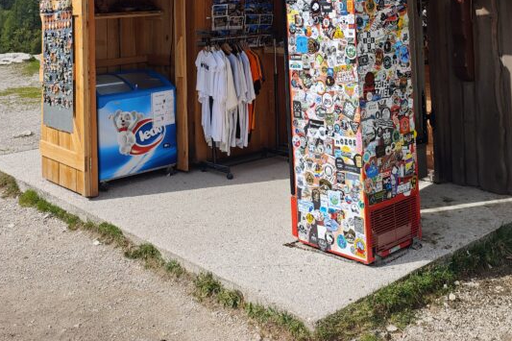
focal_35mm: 46
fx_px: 654
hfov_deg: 42.7
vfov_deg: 27.0
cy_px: -27
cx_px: 283
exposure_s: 1/2150
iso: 50
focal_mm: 8.72
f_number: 2
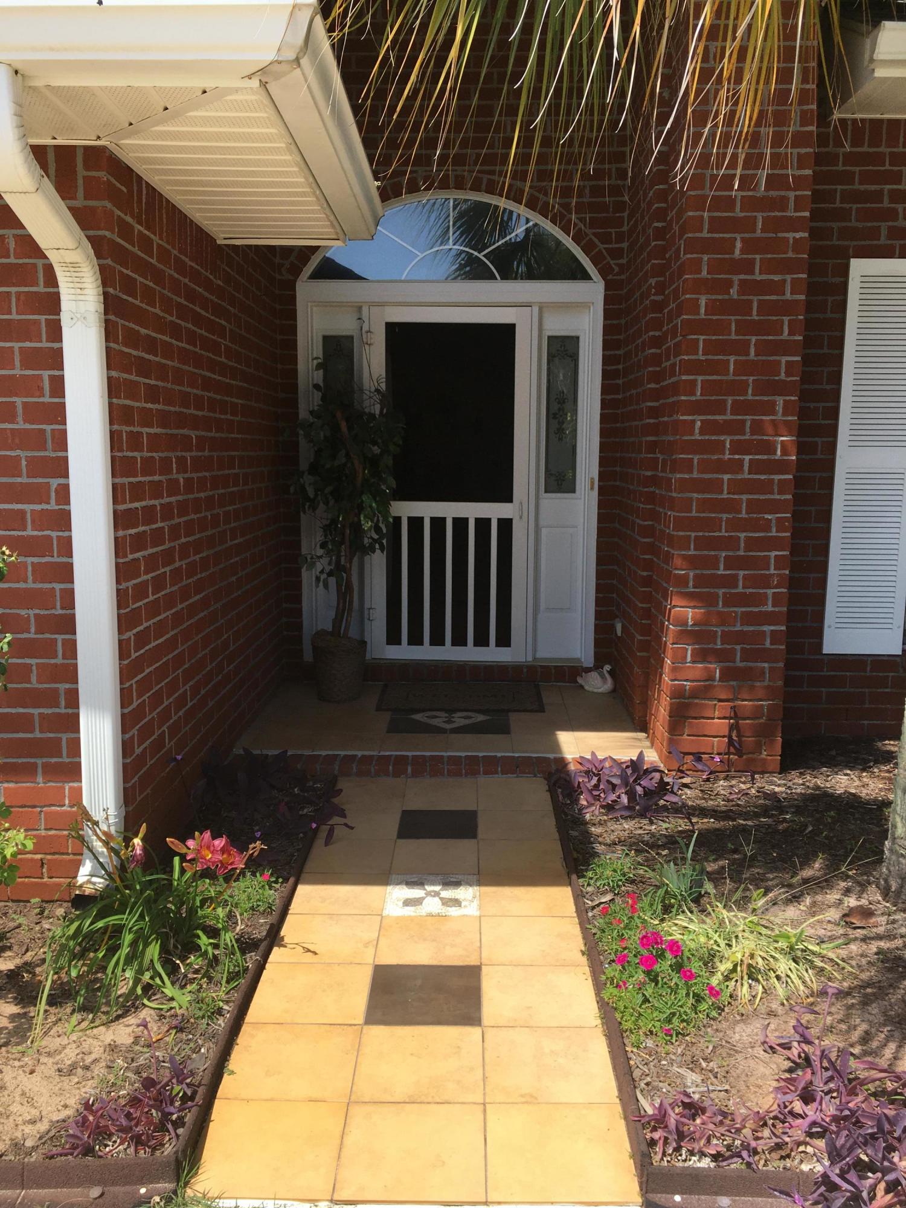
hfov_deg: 48.2
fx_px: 1012
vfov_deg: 61.7
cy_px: 604
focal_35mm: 29
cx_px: 453
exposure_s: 1/905
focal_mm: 4.15
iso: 25
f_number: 2.2
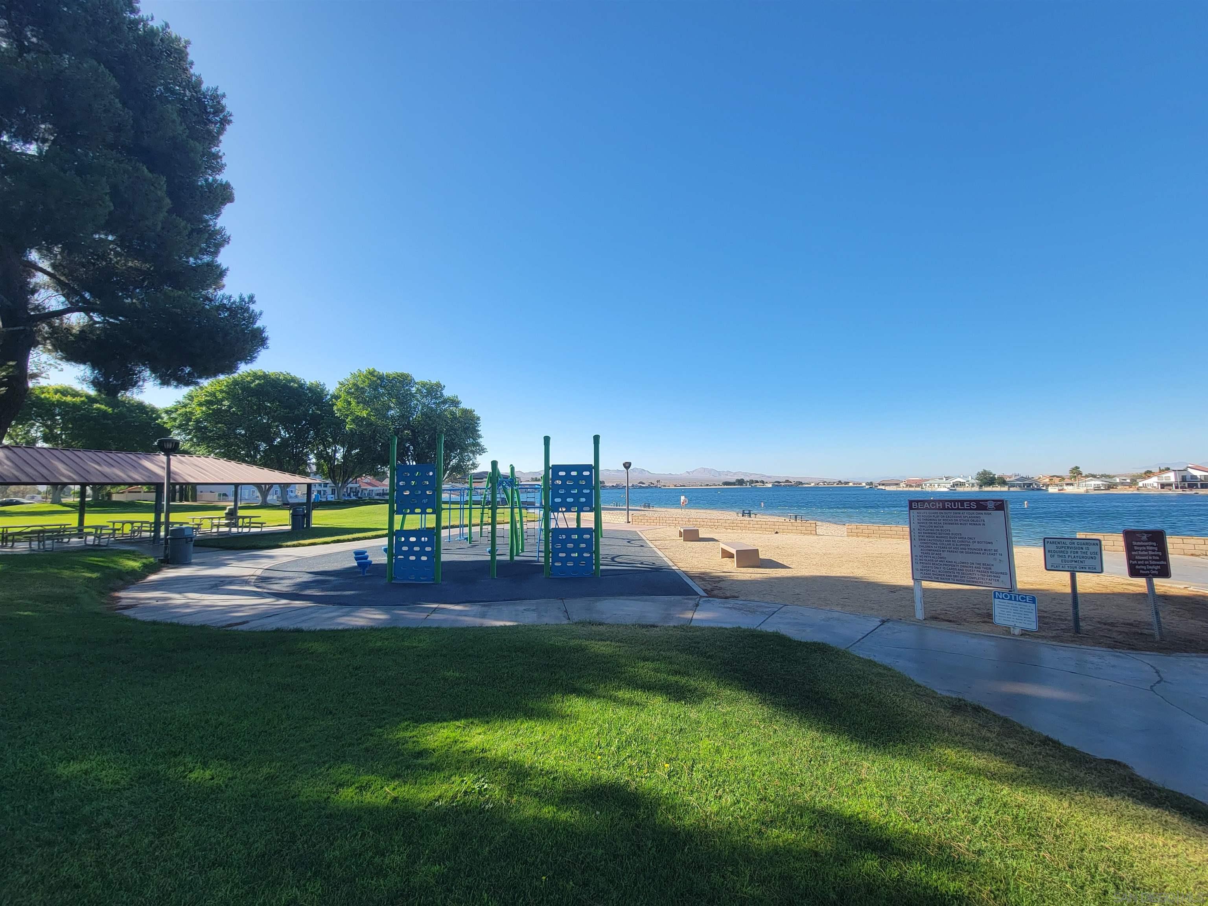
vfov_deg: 89.9
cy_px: 453
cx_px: 604
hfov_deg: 106.2
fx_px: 454
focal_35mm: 13
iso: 50
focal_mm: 2.2
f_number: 2.2
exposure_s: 1/939
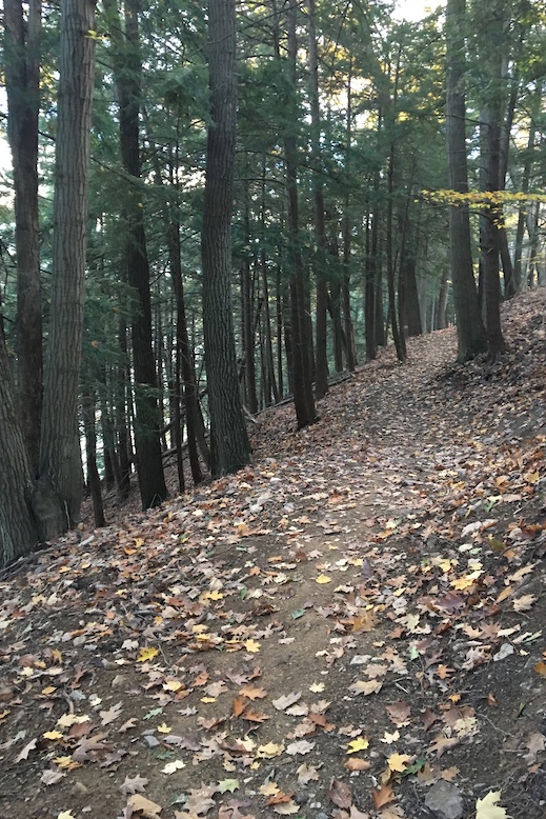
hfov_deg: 42.3
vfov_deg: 60.3
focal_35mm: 31
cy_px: 405
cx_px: 254
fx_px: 705
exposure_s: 1/30
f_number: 2.2
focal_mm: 4.15
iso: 160
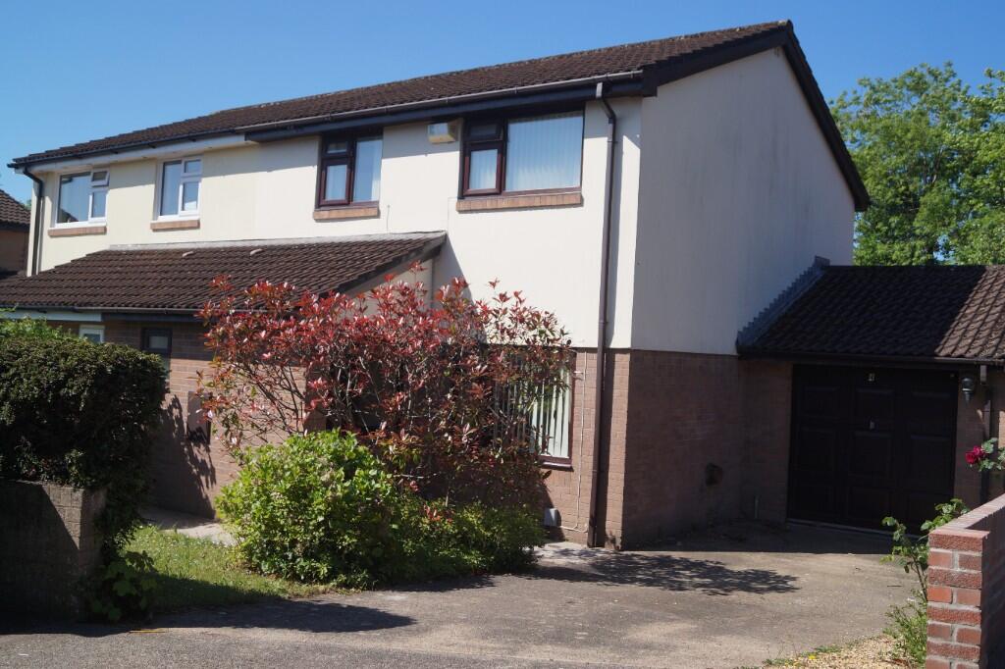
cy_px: 334
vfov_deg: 36.8
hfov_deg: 53.1
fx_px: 1005
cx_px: 502
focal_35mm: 36
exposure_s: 1/1250
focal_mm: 24
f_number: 4
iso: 100
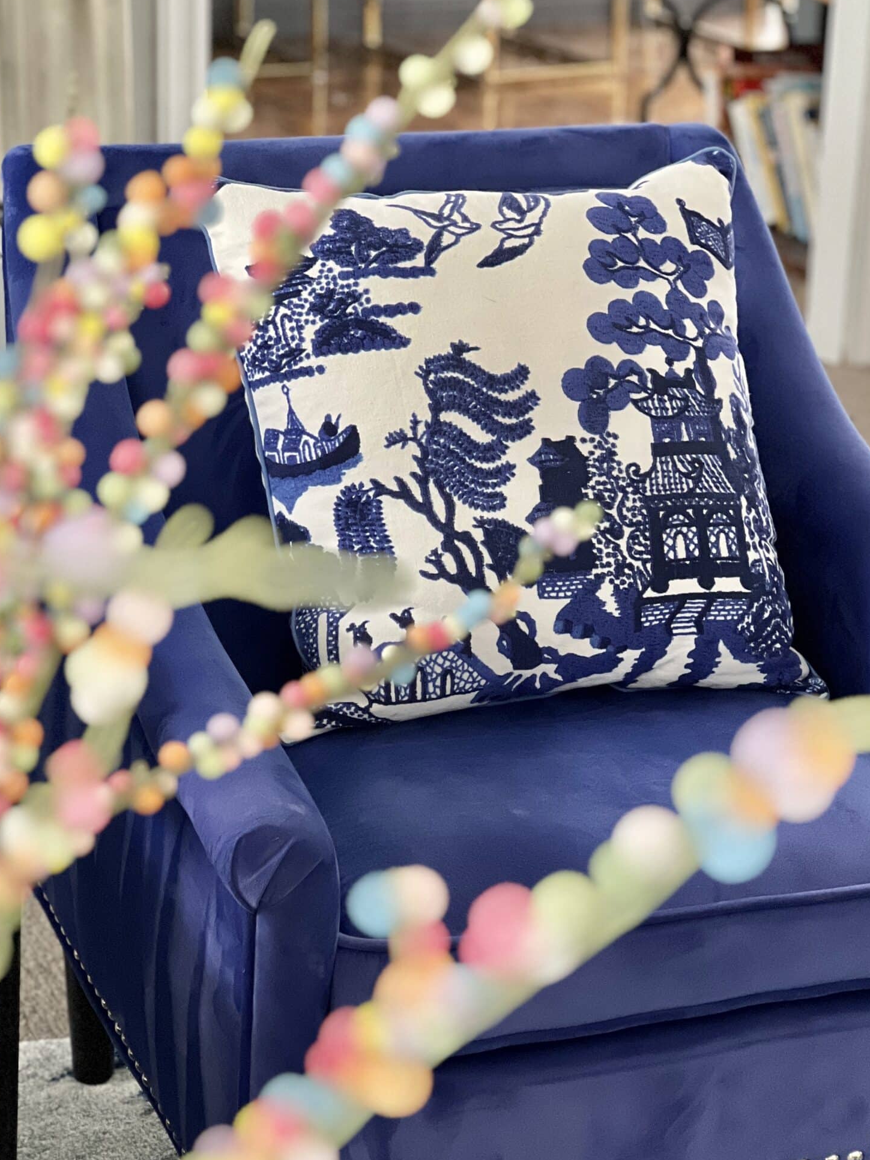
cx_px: 433
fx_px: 3419
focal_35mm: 102
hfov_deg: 14.5
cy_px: 654
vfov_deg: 19.3
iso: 320
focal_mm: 9
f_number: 2.8
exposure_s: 1/40
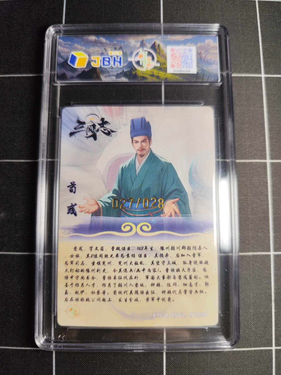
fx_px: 249
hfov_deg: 58.9
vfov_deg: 73.9
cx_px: 140
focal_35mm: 23
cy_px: 188
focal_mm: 6.14
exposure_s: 1/100
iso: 64
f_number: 1.65
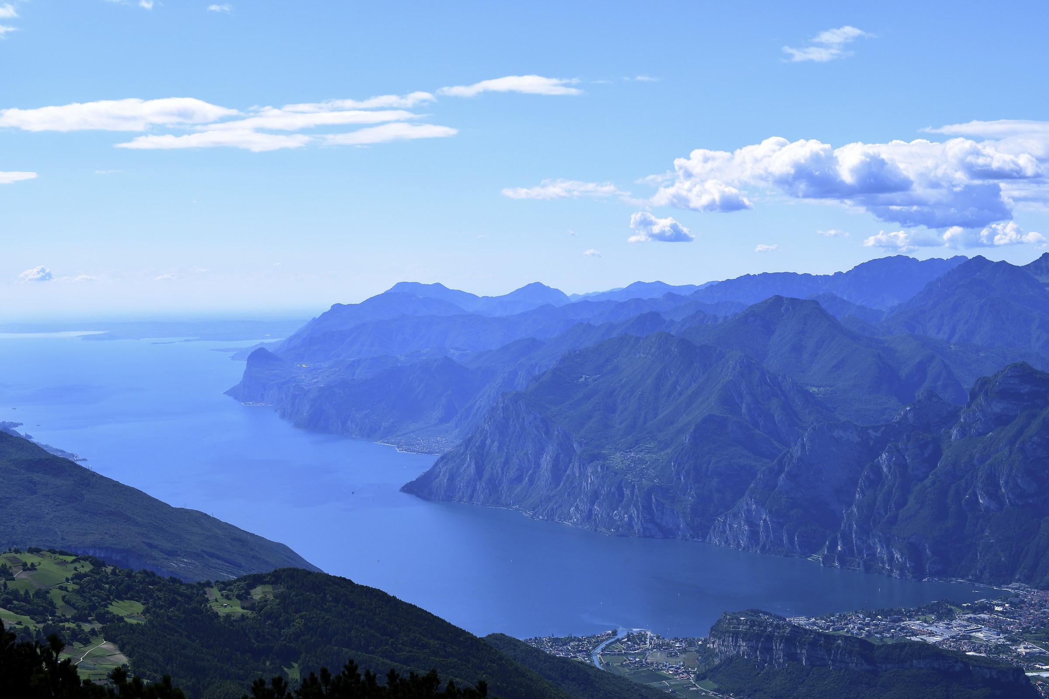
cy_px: 350
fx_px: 1748
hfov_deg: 33.4
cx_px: 524
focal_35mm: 60
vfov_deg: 22.6
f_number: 8
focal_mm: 40
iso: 100
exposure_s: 1/500
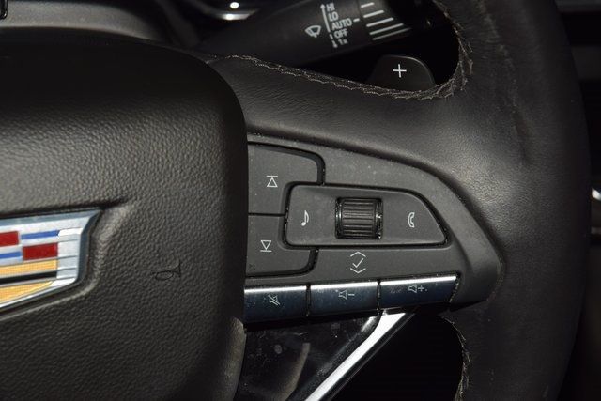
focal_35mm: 105
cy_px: 200
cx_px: 300
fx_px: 1753
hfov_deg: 19.5
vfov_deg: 13.0
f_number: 8
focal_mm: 70
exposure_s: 1/125
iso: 100
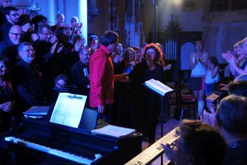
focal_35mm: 56
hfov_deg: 36.0
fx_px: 381
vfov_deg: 24.4
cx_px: 124
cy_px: 82
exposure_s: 1/80
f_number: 4.5
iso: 1600
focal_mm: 37
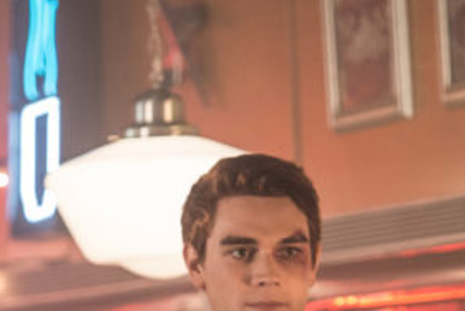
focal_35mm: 476
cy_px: 541
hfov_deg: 4.3
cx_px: 219
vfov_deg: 2.9
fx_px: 6151
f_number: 2.8
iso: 1250
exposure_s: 1/125
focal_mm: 130
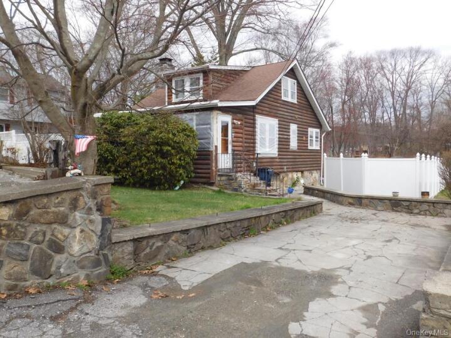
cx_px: 226
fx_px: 391
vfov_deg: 46.8
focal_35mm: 30
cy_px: 169
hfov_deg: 60.0
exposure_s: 1/500
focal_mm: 5.3
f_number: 3.2
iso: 125
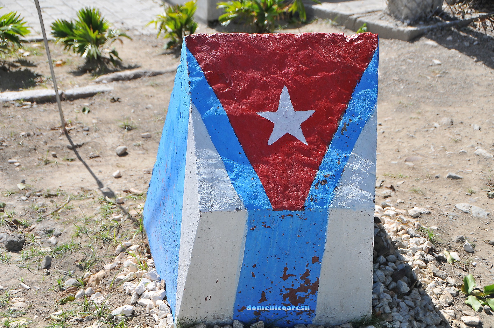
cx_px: 247
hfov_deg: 29.3
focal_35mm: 69
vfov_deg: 19.7
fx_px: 946
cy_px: 164
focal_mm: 46
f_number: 7.1
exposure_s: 1/200
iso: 200
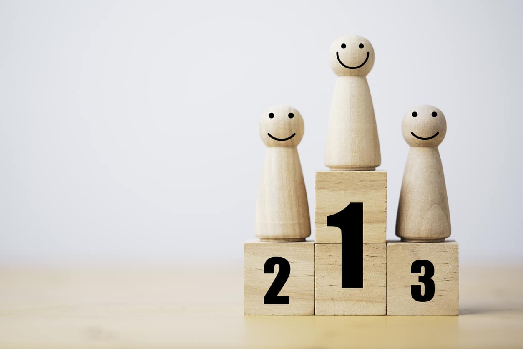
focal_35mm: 90
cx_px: 262
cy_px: 174
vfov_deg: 15.2
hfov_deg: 22.6
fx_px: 1307
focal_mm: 90
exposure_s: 1/250
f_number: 2.8
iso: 100
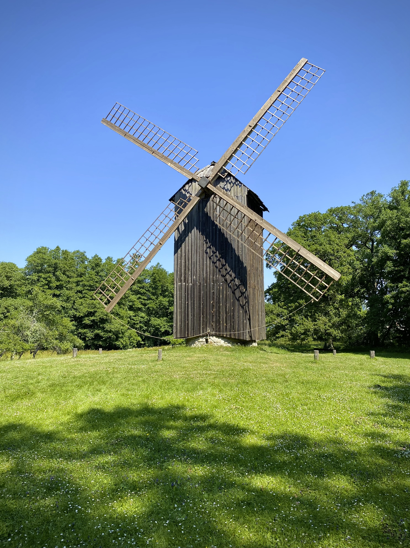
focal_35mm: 26
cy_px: 274
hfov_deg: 53.0
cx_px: 205
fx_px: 411
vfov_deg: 67.3
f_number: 1.8
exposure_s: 1/1608
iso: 32
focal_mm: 4.25
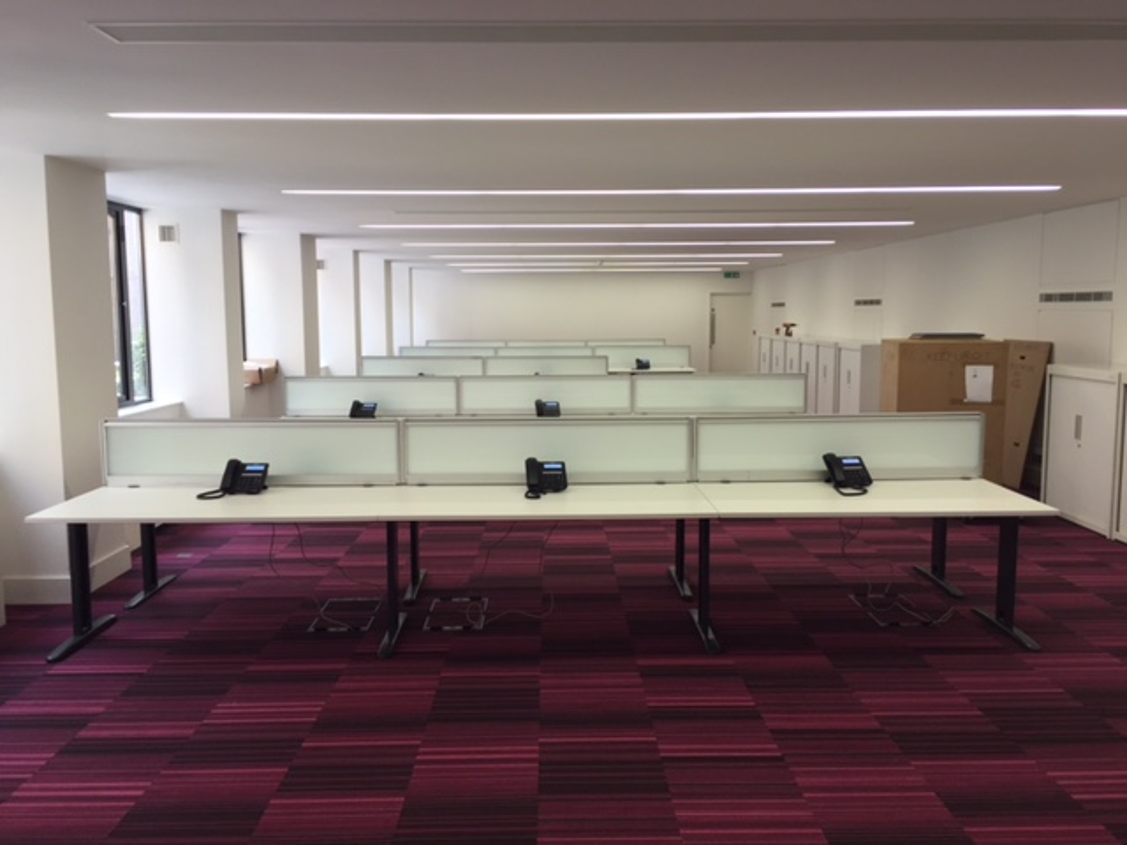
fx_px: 944
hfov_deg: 61.7
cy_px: 422
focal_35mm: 29
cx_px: 564
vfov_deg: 48.2
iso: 40
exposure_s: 1/60
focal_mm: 4.15
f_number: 2.2
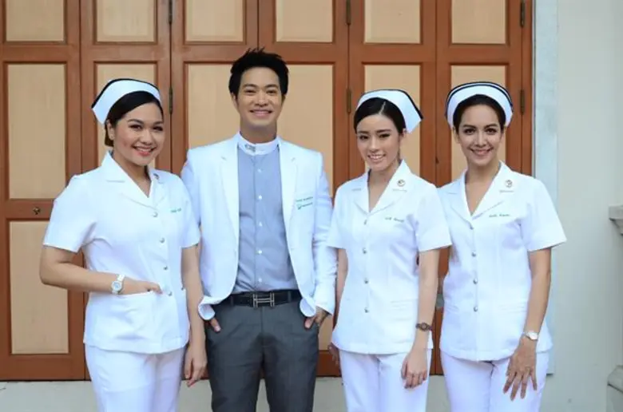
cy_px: 206
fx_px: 880
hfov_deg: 39.0
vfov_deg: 26.3
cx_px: 312
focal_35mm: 51
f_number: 5
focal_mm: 34
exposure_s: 1/320
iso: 400
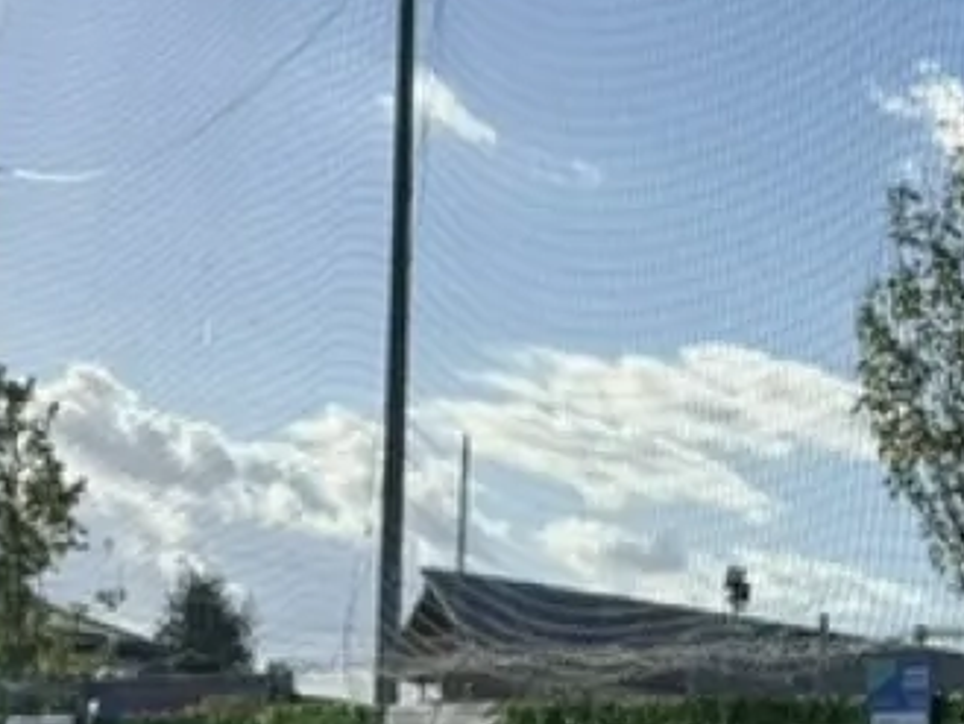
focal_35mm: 105
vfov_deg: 12.6
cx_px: 1884
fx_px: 2925
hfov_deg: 15.3
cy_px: 1375
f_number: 1.78
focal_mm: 6.76
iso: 80
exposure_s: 1/4608
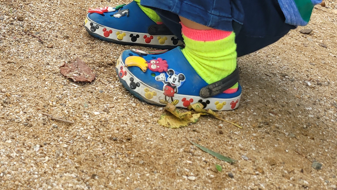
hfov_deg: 26.9
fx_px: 670
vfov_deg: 14.5
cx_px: 10
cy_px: -130
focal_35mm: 75
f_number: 1.8
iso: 64
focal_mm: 5.4
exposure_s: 1/119
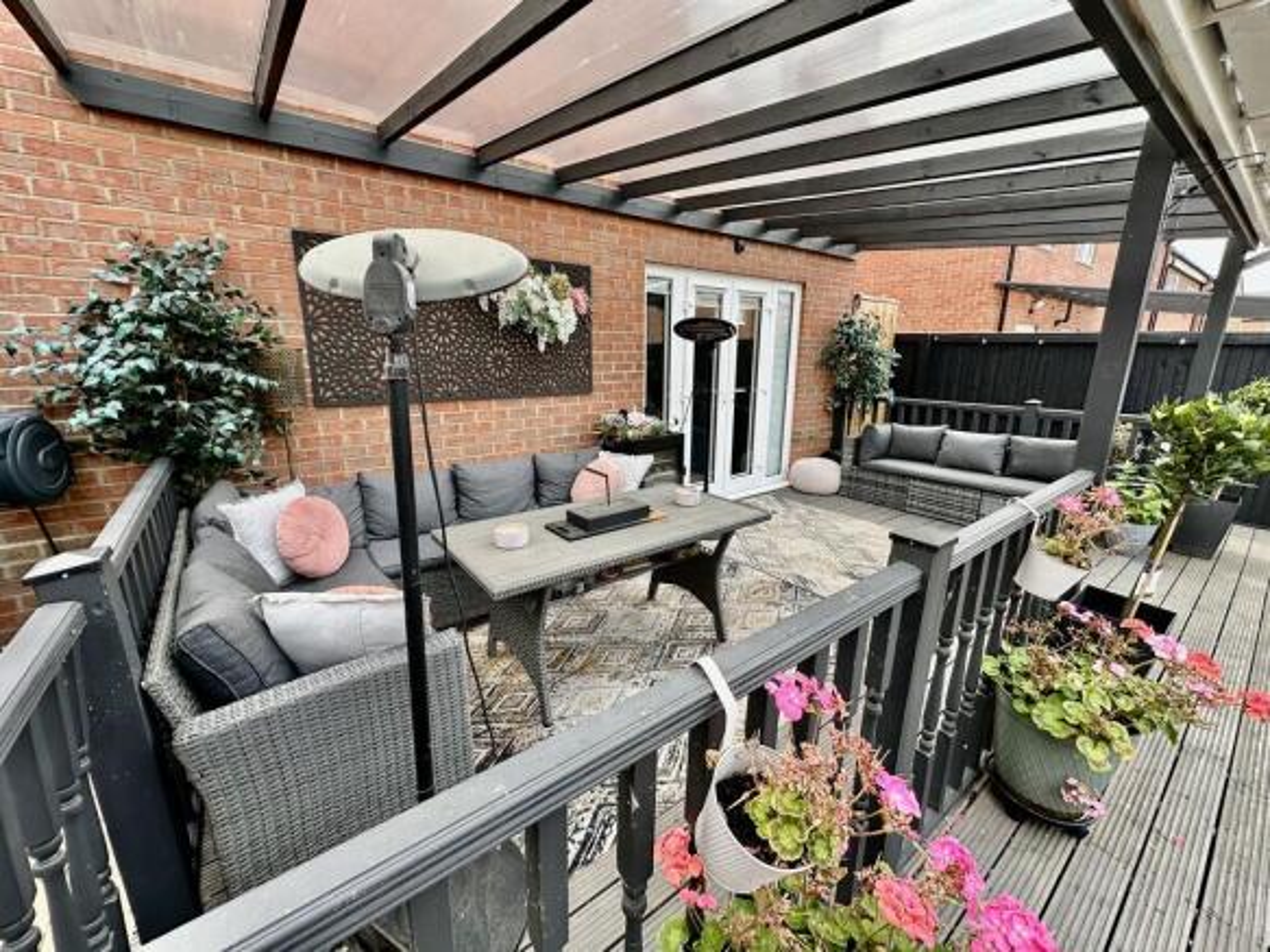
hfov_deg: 102.1
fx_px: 514
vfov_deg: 85.7
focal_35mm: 14
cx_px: 635
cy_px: 476
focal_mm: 2.22
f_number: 2.2
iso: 40
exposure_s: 1/271
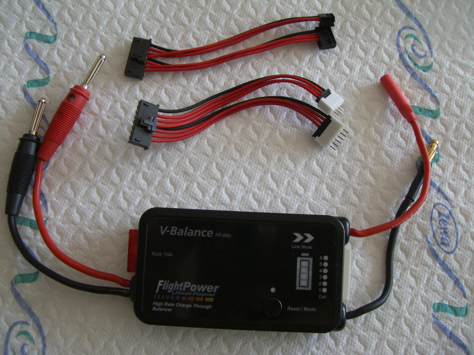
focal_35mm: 38
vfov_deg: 37.7
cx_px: 237
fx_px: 520
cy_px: 178
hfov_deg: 49.0
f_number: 2.7
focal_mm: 6.2
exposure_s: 1/125
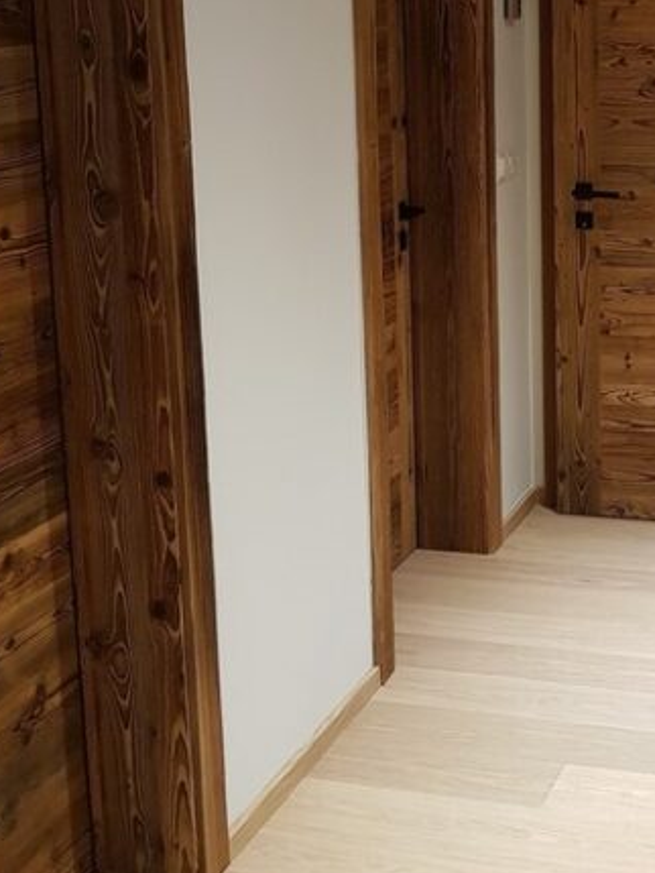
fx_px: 1563
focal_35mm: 62
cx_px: 525
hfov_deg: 23.3
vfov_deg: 31.0
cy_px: 319
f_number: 1.7
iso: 200
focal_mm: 4.2
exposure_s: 1/24
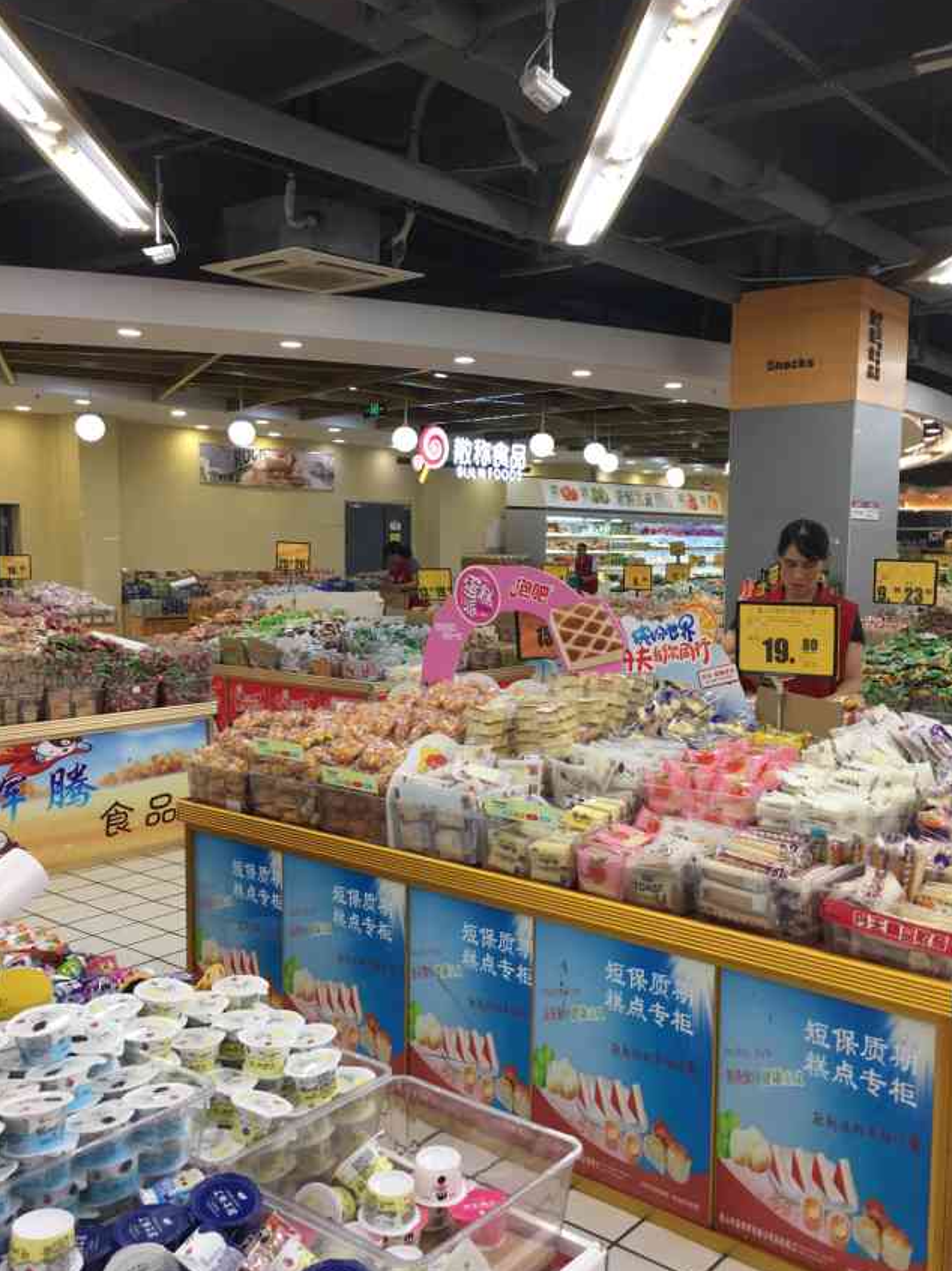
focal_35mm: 32
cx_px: 521
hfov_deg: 44.1
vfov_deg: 56.8
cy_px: 656
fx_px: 1174
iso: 25
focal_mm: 4.15
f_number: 2.2
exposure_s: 1/33
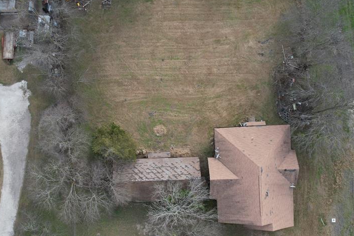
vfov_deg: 41.1
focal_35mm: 32
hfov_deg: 58.6
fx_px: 315
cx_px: 156
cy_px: 125
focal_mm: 8.38
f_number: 2.8
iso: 100
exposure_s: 1/500
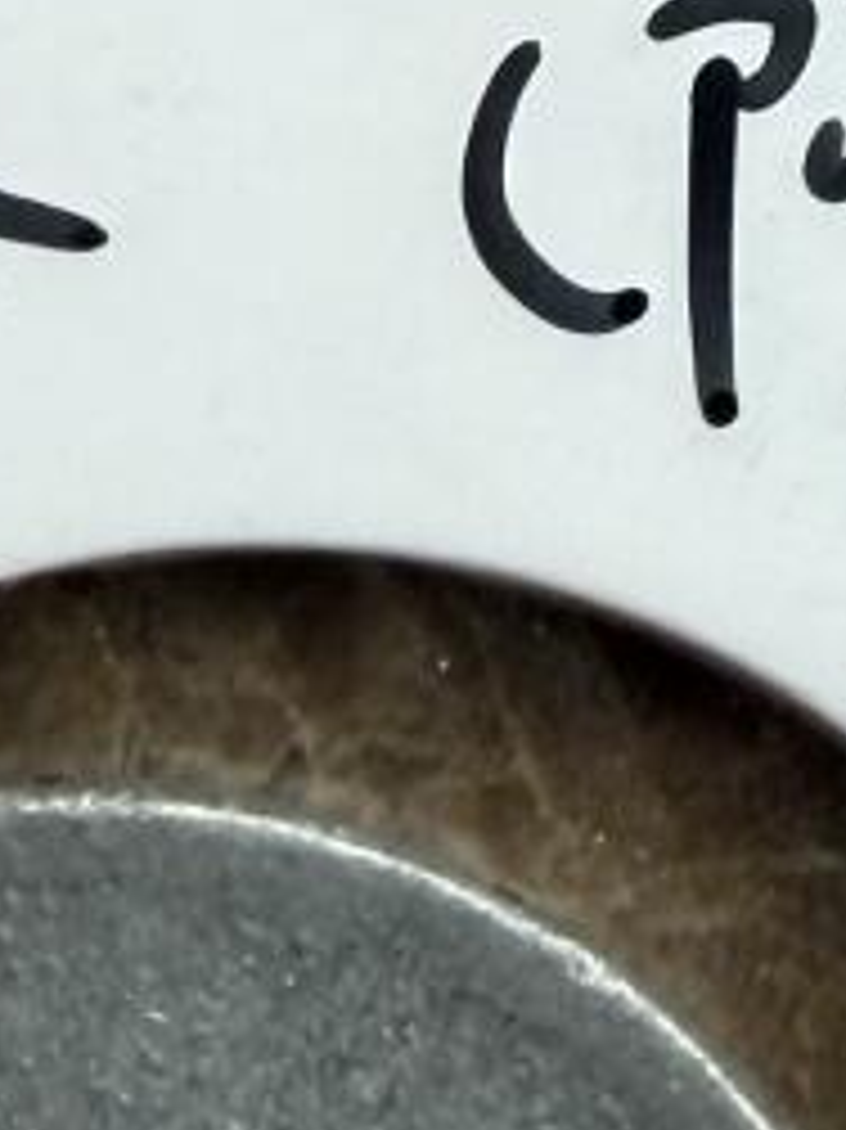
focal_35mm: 172
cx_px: 392
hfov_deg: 8.6
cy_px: 536
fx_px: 5610
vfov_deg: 11.5
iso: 64
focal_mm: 2.22
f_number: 2.2
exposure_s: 1/99
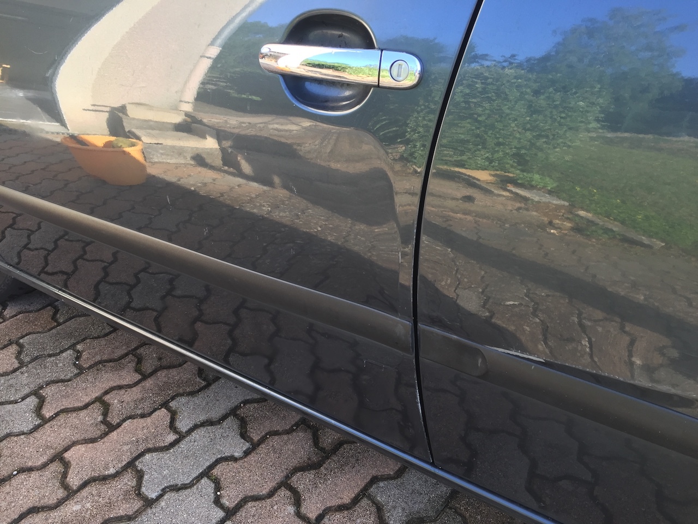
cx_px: 349
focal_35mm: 29
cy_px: 262
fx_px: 585
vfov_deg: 48.2
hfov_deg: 61.7
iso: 32
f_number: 2.2
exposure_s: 1/100
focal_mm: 4.15
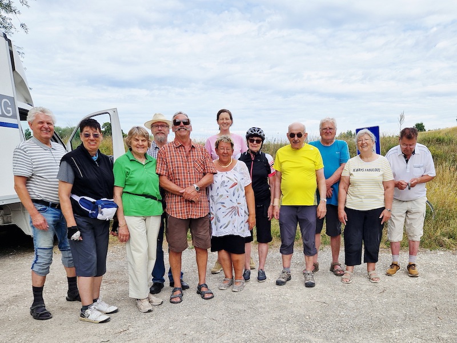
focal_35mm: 23
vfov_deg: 58.9
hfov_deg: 73.9
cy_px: 172
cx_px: 228
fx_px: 304
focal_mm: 5.4
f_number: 1.8
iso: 50
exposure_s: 1/1250
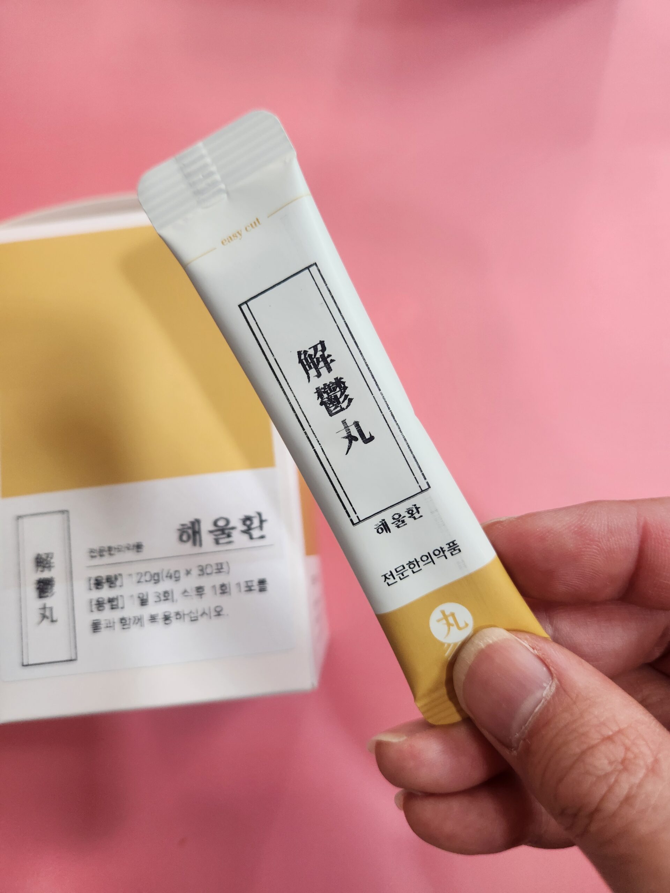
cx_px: 335
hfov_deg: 58.9
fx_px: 594
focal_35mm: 23
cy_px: 446
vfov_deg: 73.9
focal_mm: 5.4
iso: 200
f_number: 1.8
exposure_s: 1/120
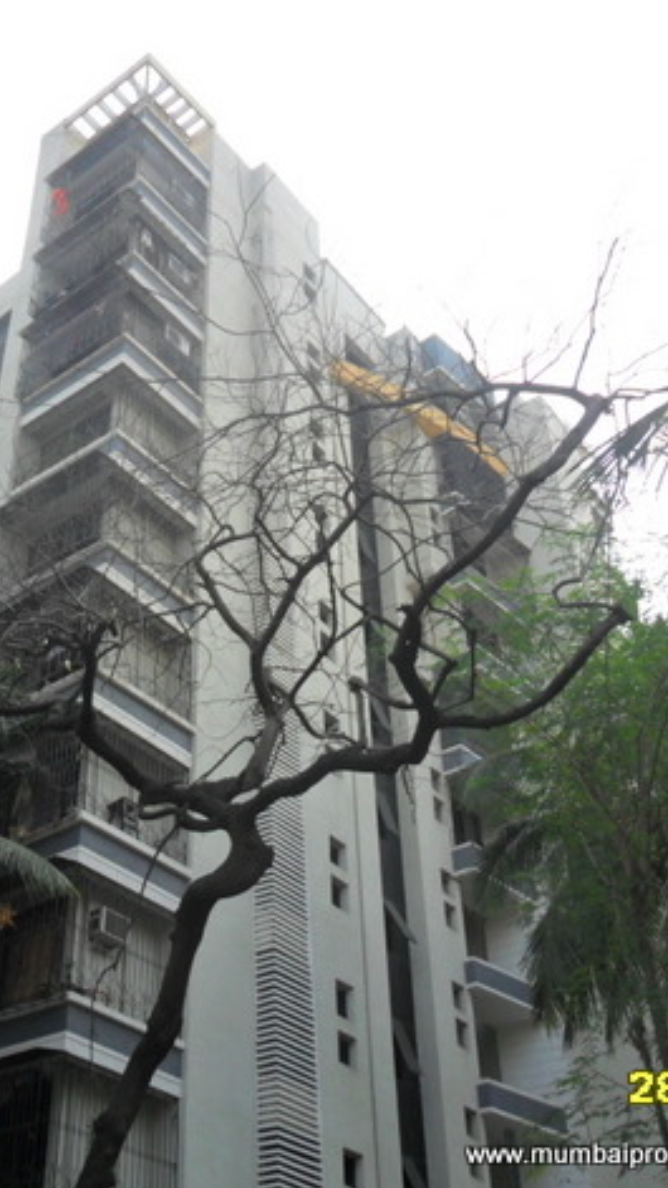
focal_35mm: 40
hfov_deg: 29.1
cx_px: 144
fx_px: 1259
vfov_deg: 50.5
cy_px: 598
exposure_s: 1/350
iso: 100
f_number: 3.5
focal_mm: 4.9
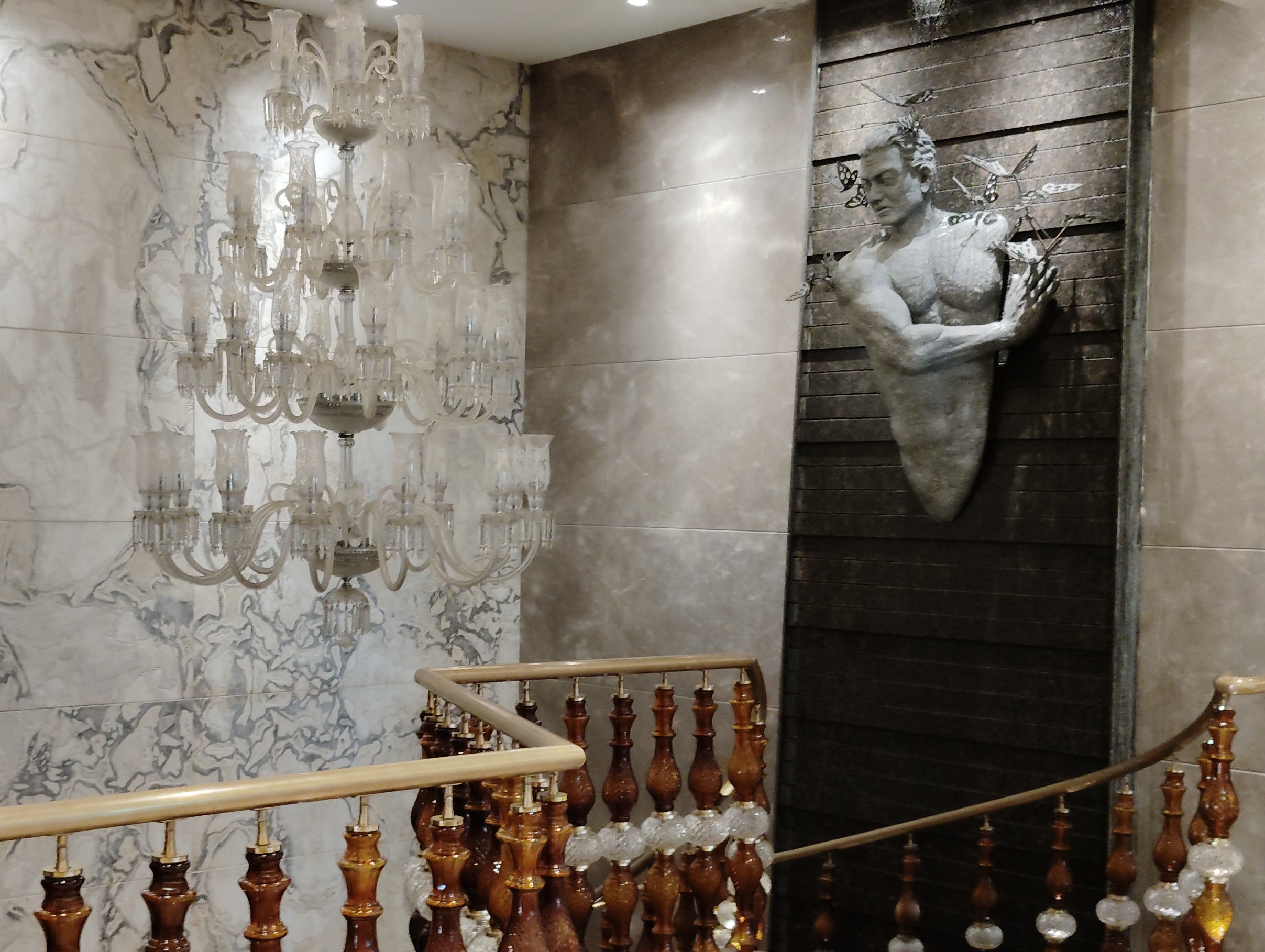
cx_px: 545
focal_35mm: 49
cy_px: 642
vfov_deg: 29.5
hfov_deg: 38.8
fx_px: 1793
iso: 357
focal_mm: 4.25
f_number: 1.8
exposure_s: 1/33.3
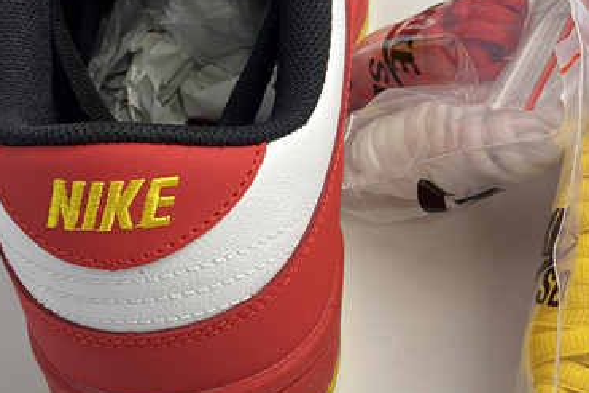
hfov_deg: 27.1
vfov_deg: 18.7
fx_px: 1195
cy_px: 143
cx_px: 487
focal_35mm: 73
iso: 40
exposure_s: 1/100
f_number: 1.8
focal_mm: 4.25
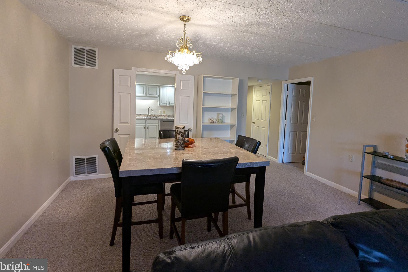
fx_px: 193
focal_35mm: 17
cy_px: 119
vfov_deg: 70.2
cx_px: 205
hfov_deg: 93.3
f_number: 2.2
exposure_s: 1/60
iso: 150
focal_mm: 2.35
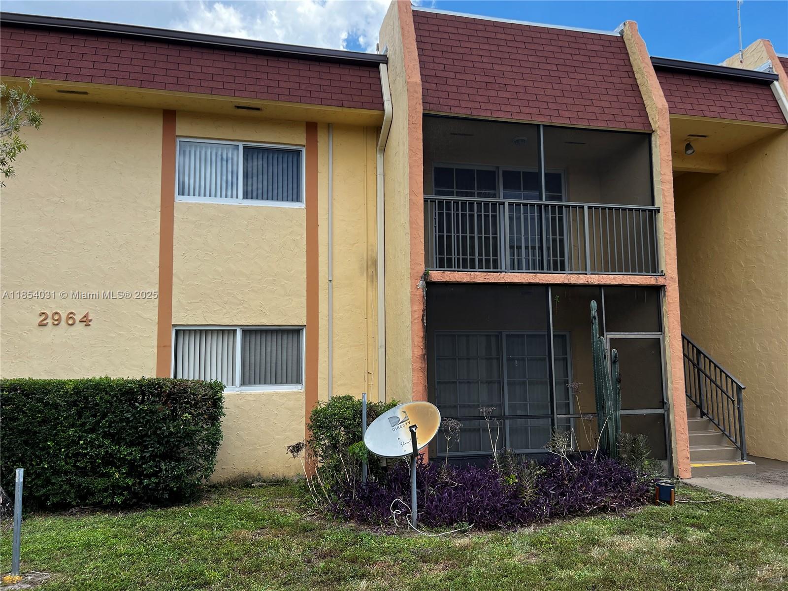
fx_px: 592
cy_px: 296
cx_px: 394
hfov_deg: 67.3
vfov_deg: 53.1
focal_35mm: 26
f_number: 1.5
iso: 50
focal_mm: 5.7
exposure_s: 1/1311
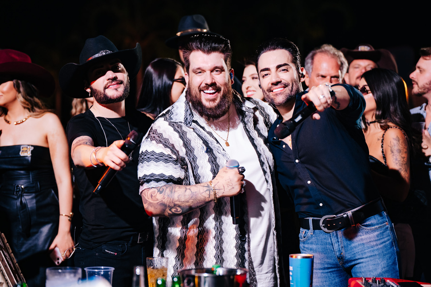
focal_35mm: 100
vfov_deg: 13.7
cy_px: 144
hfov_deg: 20.4
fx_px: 1197
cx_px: 216
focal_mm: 100
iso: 3200
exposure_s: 1/500
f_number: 2.8
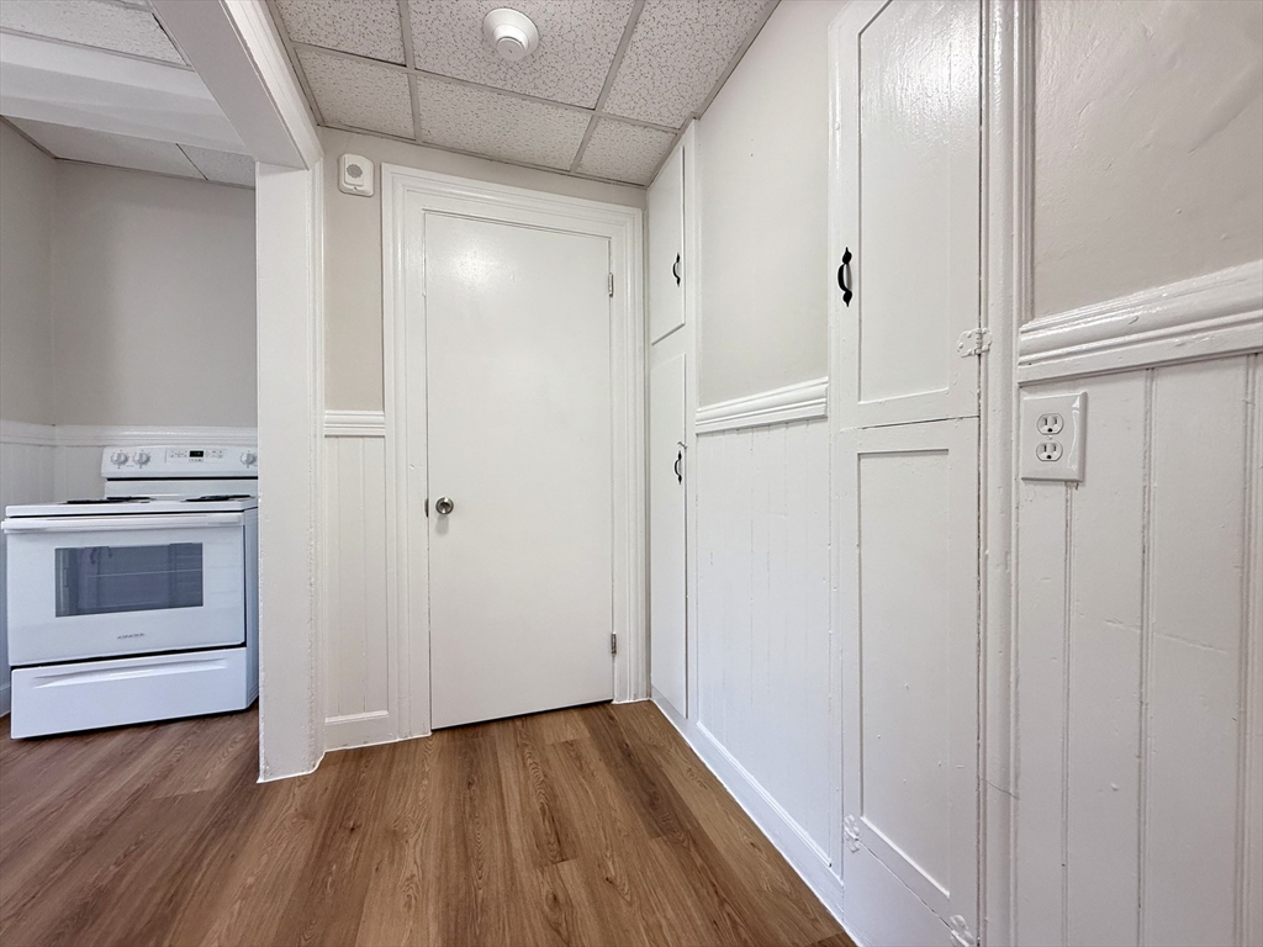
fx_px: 511
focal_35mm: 14
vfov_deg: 85.7
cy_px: 474
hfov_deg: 102.1
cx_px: 632
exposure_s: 1/120
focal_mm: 2.22
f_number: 2.2
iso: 200
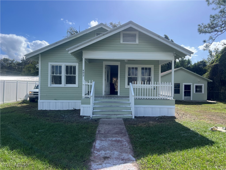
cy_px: 85
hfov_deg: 67.3
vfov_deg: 53.1
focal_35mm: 26
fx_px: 170
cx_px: 113
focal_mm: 5.7
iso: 50
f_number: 1.5
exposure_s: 1/4274
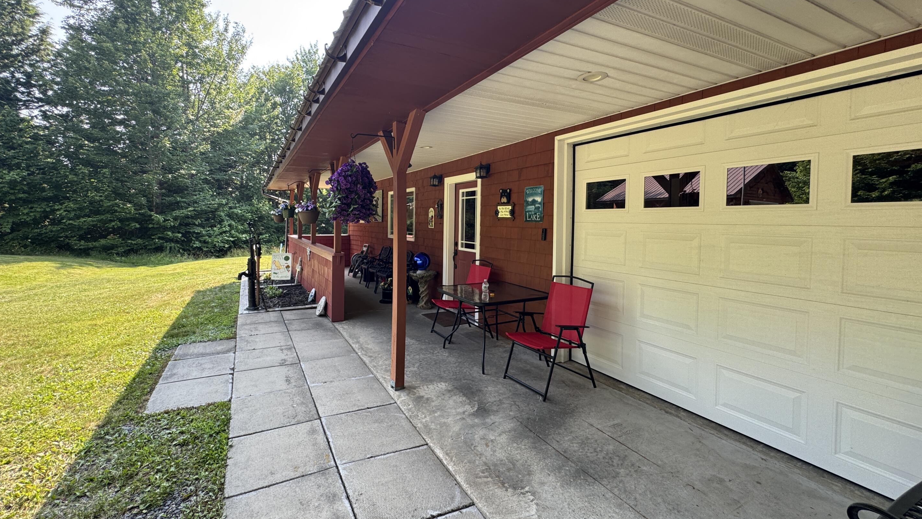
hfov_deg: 99.3
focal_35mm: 16
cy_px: 230
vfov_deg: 66.9
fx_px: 391
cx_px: 439
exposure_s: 1/130
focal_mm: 2.22
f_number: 2.2
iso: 40
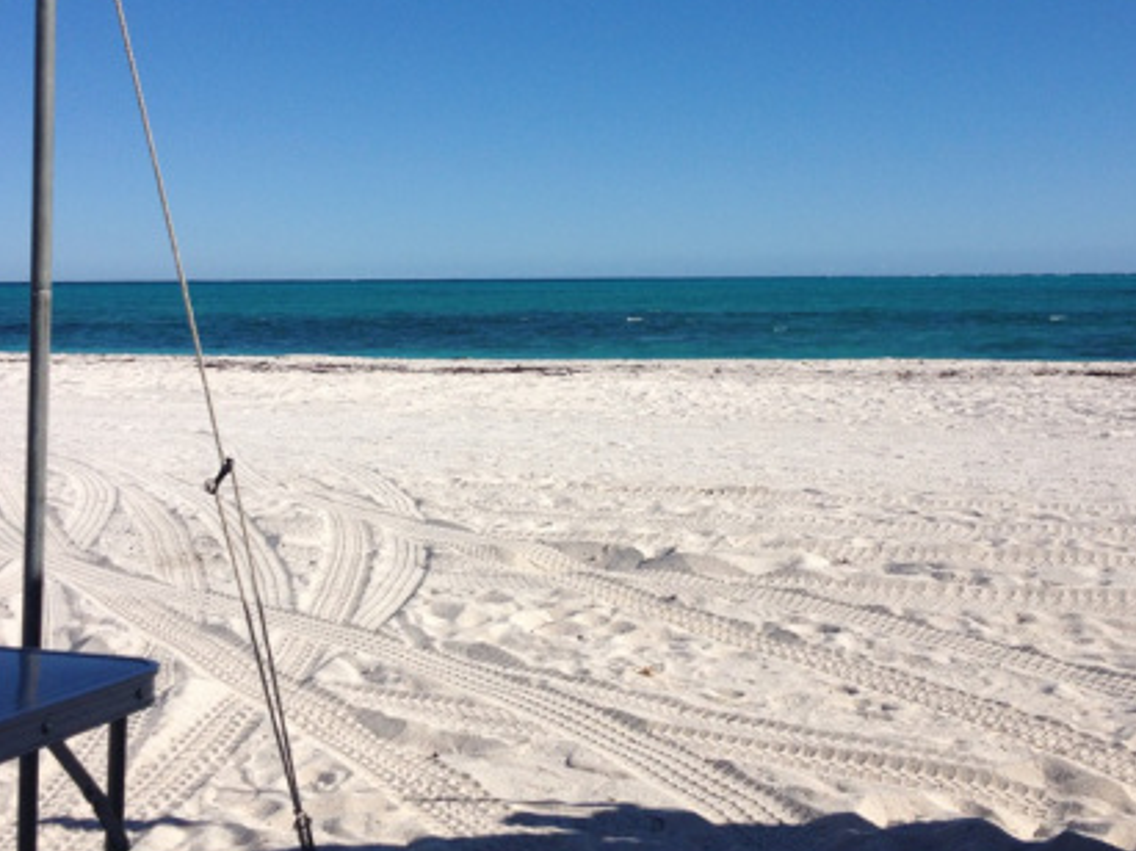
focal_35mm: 52
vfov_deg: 28.0
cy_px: 348
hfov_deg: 36.8
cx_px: 576
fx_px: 1706
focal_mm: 4.28
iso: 50
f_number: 2.4
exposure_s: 1/3460
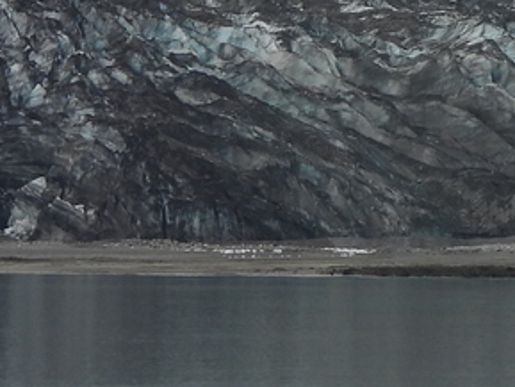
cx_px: 508
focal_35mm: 597
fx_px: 8886
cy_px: -307
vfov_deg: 2.5
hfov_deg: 3.3
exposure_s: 1/640
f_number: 4
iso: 100
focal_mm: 24.1
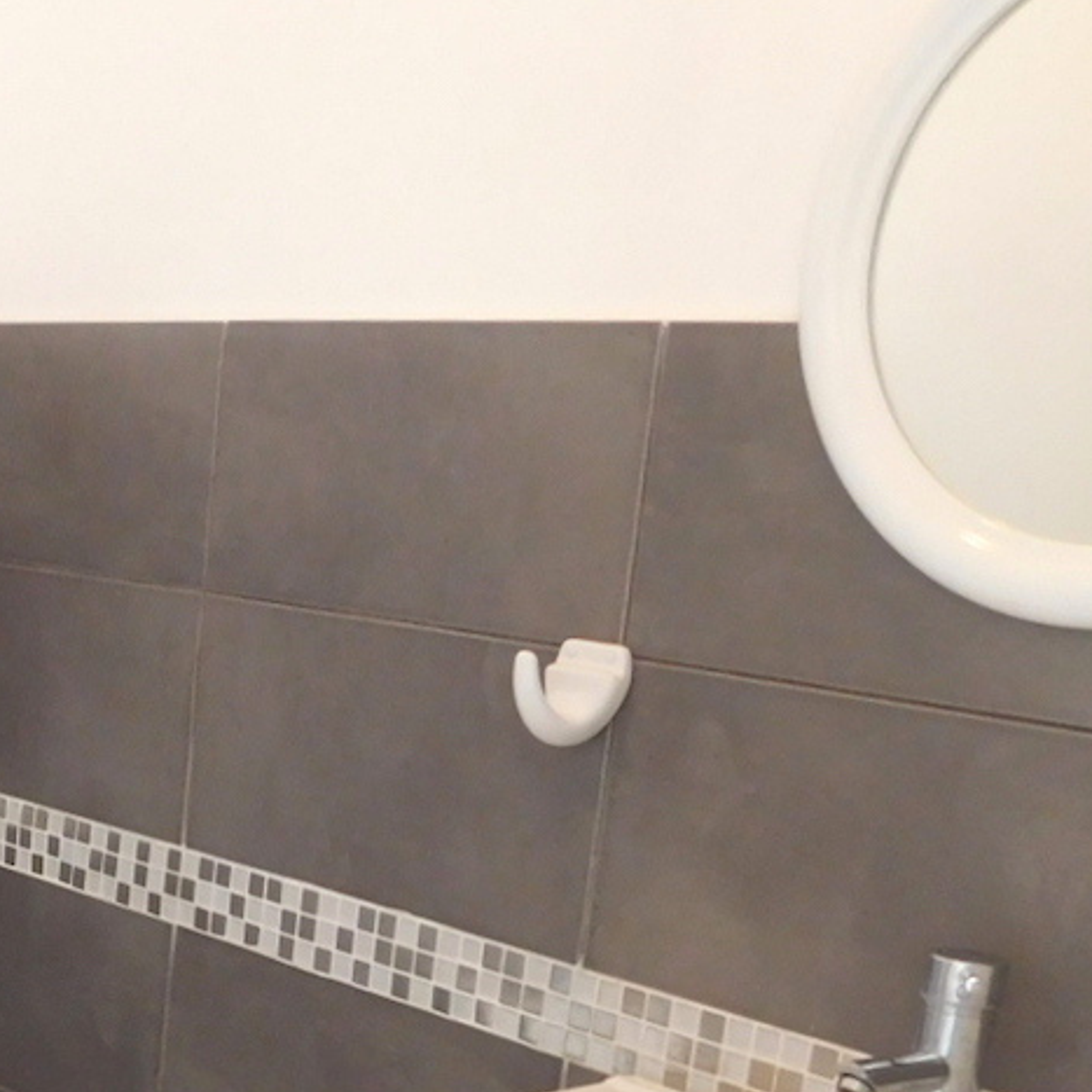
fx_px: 2177
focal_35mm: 61
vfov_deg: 27.0
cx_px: -61
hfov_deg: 26.3
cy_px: 1022
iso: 280
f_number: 3
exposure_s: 1/30
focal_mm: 4
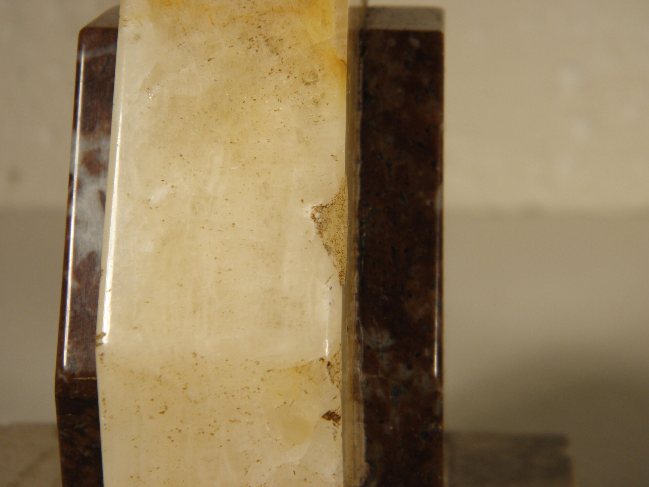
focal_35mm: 80
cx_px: 324
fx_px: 1500
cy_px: 244
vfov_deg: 18.4
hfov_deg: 24.4
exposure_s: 1/80
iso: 100
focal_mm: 14.3
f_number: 4.4
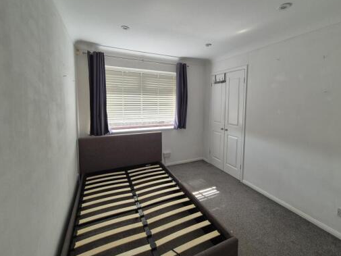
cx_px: 184
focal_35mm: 15
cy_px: 117
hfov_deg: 98.0
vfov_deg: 81.6
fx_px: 148
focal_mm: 2.2
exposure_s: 1/359
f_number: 2.2
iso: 160
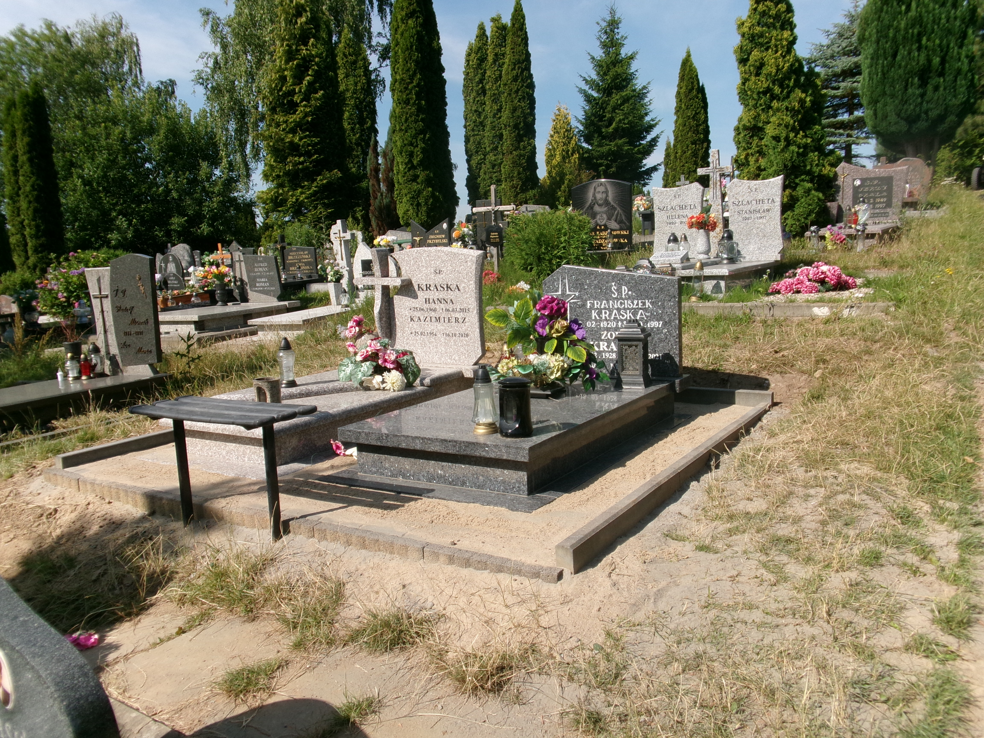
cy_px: 369
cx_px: 492
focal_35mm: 28
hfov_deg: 63.4
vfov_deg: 49.7
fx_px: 796
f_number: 10.8
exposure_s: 1/140
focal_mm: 5.1
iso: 100
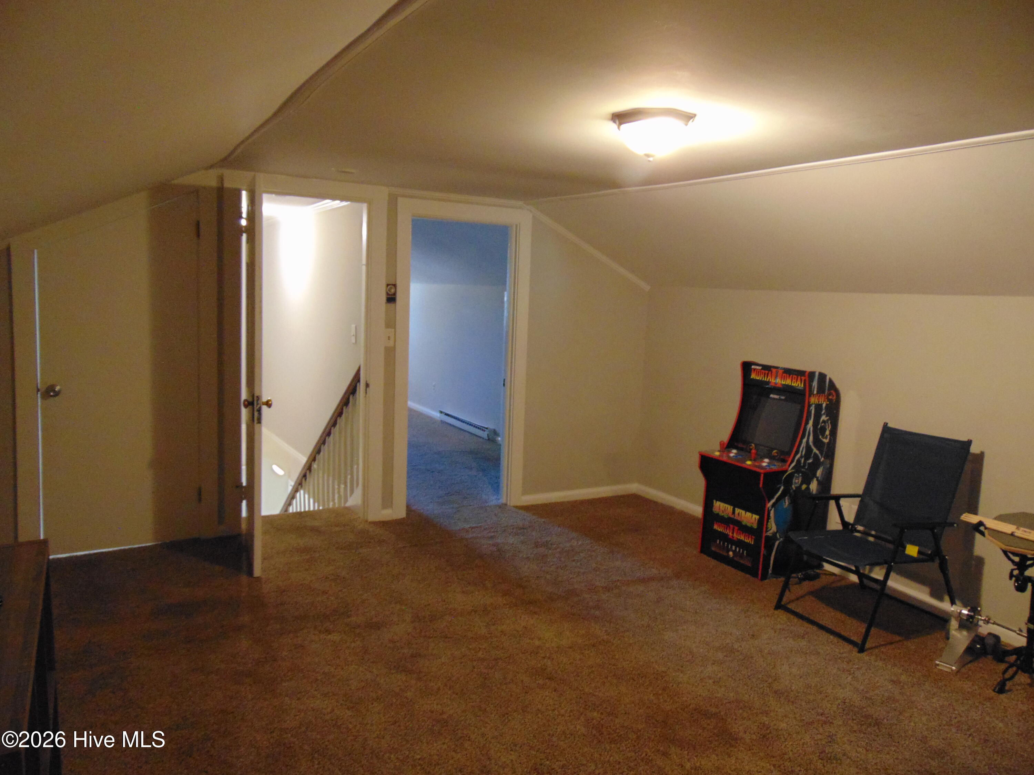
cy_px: 388
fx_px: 747
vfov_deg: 54.9
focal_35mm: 25
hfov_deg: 69.4
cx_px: 517
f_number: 3
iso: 400
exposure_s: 1/13
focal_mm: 4.5
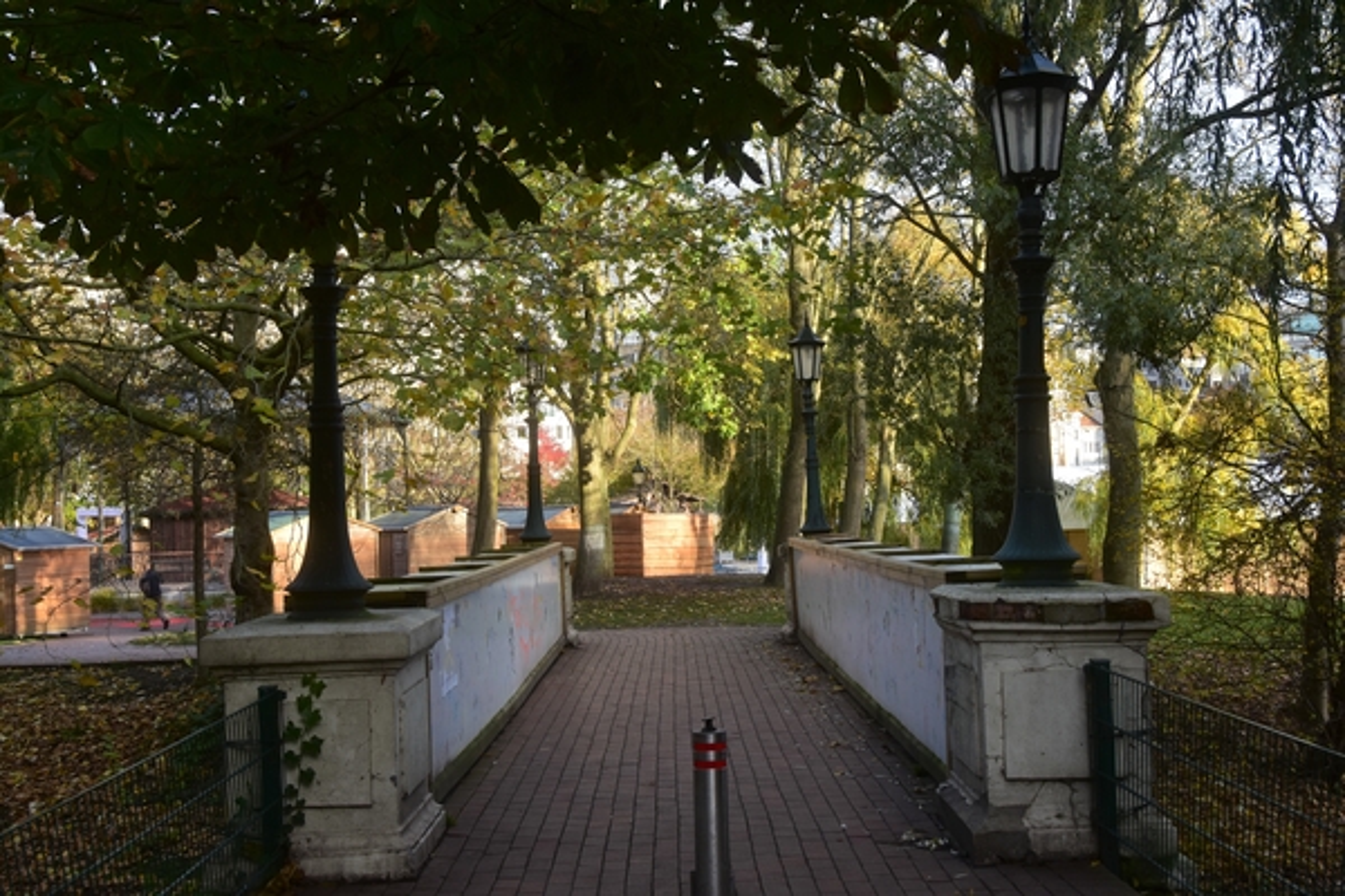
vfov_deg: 28.1
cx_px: 672
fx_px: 1793
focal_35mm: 48
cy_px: 448
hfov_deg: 41.1
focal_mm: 32
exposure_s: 1/60
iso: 280
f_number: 10
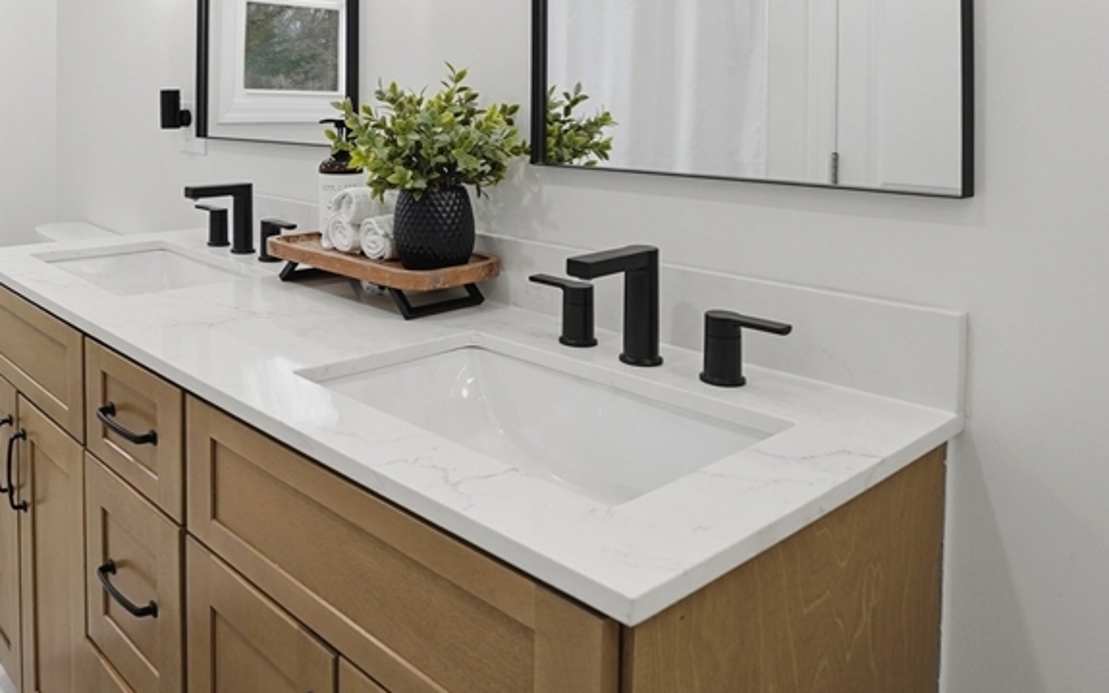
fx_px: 876
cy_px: 66
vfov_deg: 39.9
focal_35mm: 29
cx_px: 284
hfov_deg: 61.2
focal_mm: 16
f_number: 7.1
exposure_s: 1/400
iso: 800
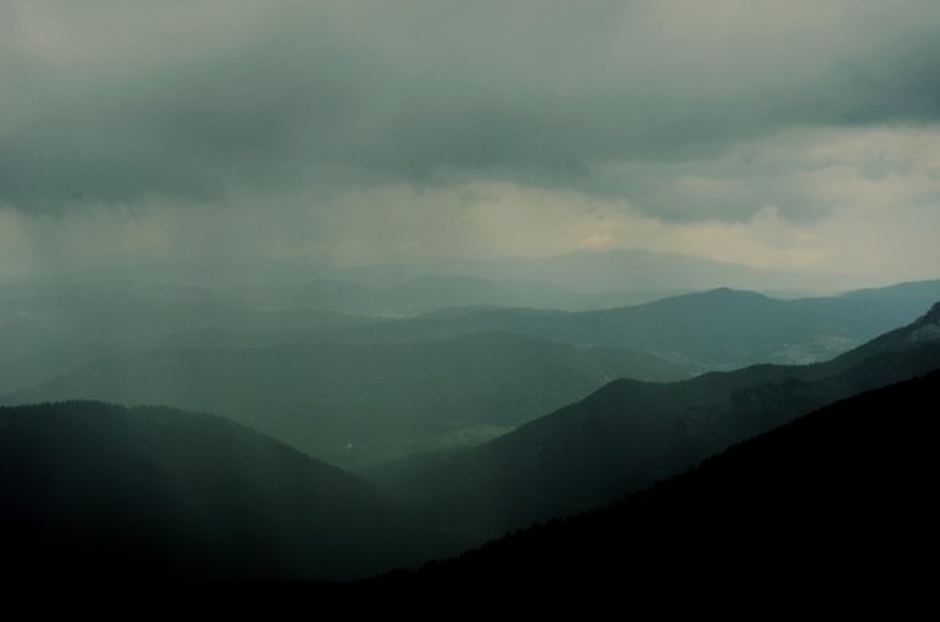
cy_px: 311
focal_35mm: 87
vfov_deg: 15.6
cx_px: 470
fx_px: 2267
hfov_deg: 23.4
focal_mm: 58
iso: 140
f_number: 11
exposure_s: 1/125
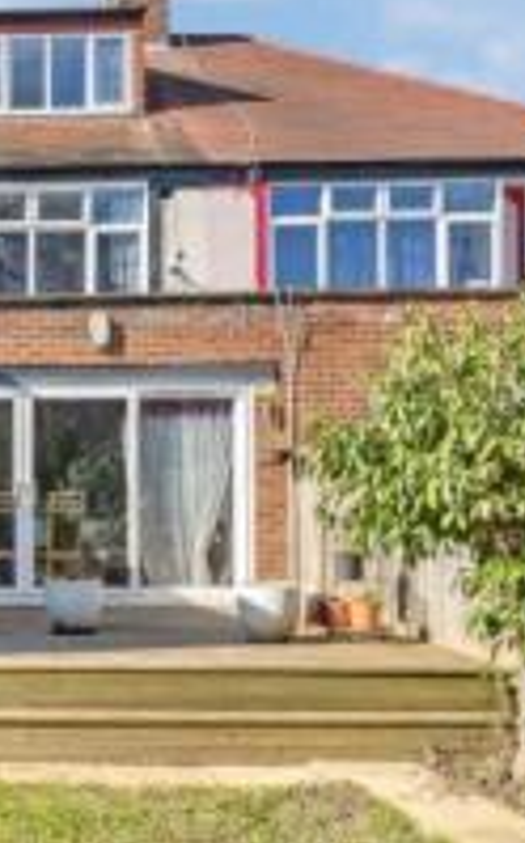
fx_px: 1148
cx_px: -125
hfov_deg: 23.3
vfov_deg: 40.2
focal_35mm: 50
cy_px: 485
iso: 320
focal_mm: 14.9
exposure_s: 1/320
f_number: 9
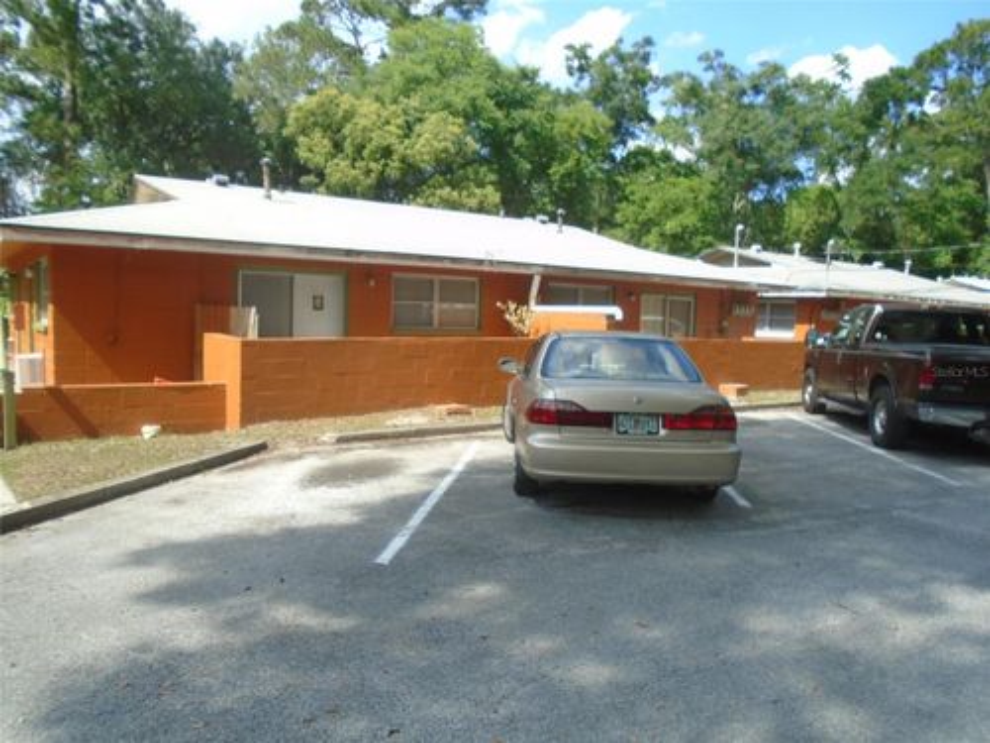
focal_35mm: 26
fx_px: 744
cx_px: 495
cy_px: 372
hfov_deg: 67.3
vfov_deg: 53.1
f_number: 8
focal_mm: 4.6
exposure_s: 1/160
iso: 100
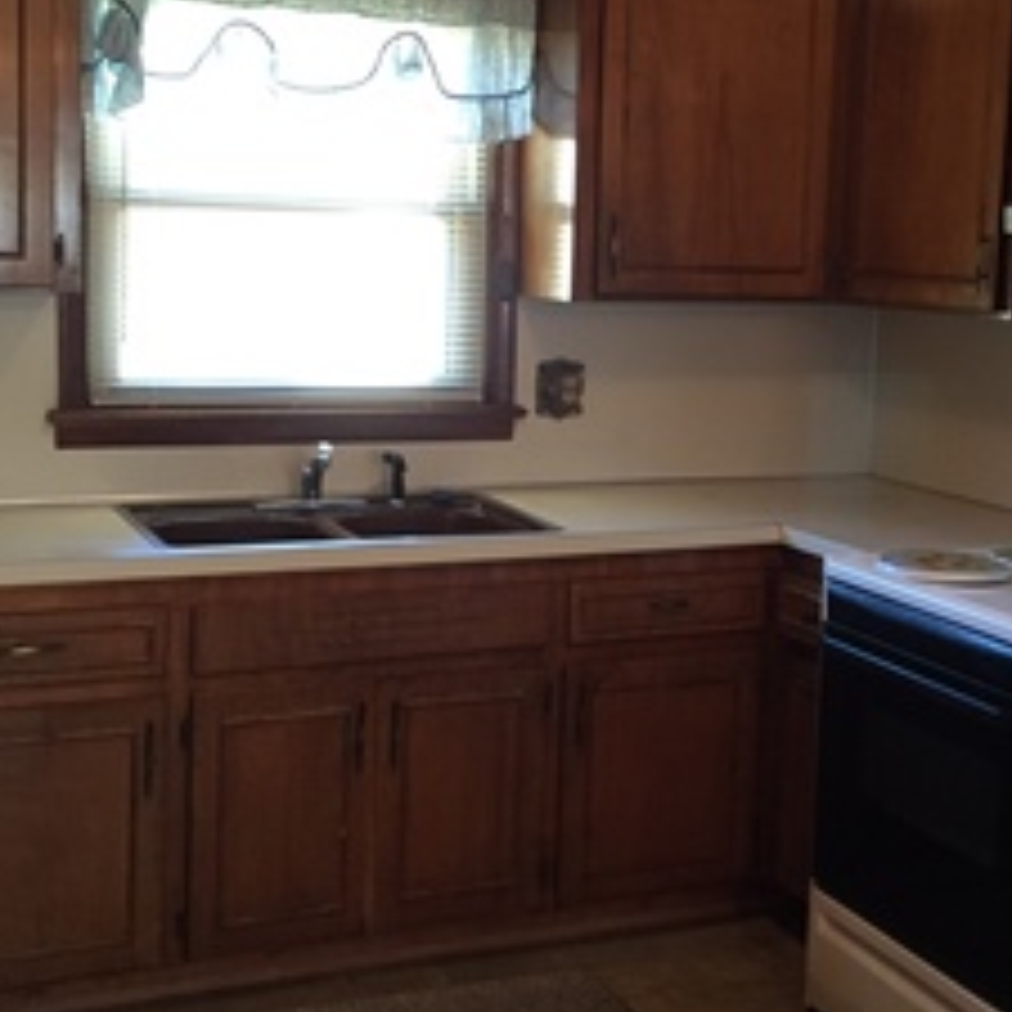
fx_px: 1786
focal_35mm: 54
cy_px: 416
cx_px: 623
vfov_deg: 31.6
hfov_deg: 31.5
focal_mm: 4.15
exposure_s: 1/30
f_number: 2.2
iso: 125
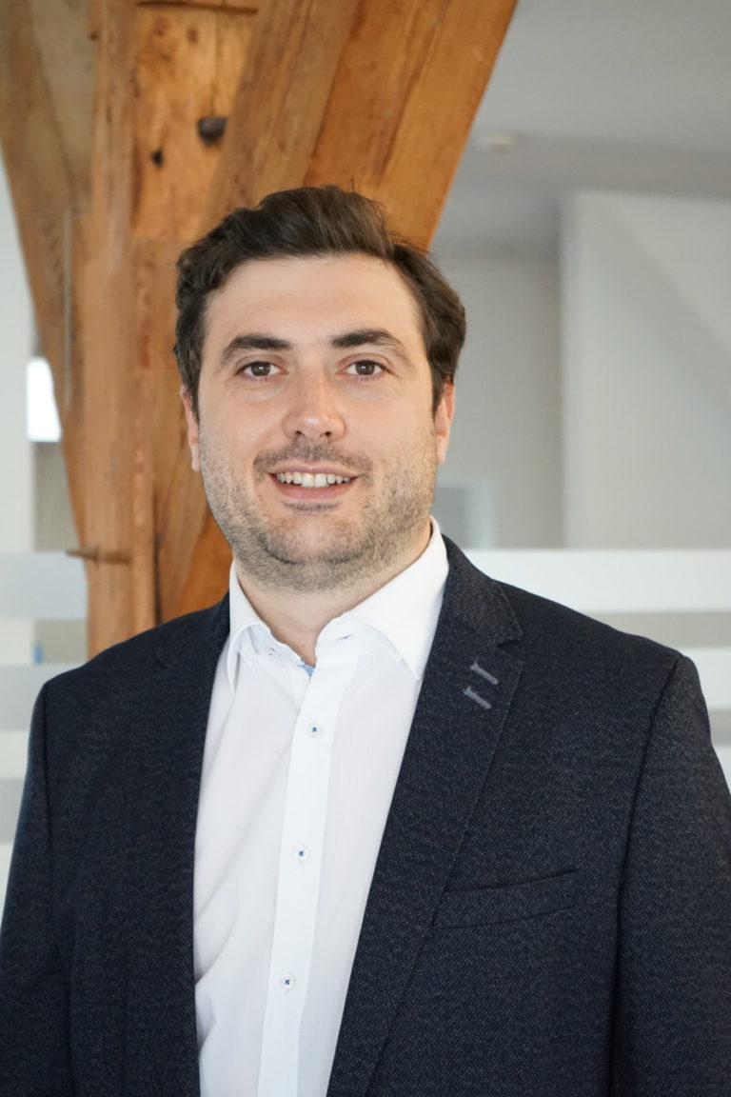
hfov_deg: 19.5
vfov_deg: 28.8
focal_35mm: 70
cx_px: 366
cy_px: 548
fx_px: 2132
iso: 5000
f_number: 5.6
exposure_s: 1/50
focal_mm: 70
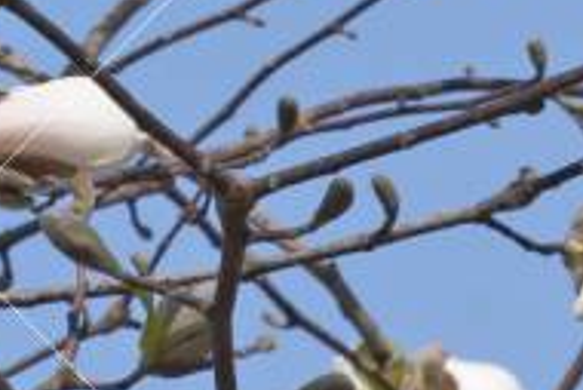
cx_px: -68
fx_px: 9659
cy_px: -427
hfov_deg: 3.5
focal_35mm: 596
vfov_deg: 2.3
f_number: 10
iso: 250
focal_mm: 58
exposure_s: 1/250
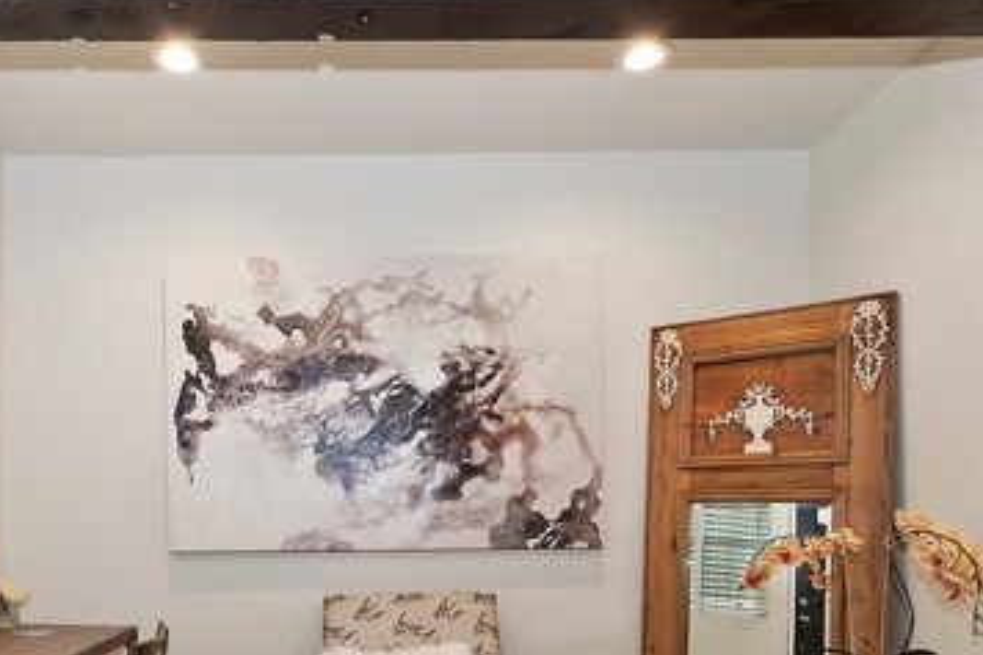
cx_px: 367
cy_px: 515
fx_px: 737
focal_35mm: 27
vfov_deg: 45.7
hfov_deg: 66.4
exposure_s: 1/30
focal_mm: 10
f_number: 8
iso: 400
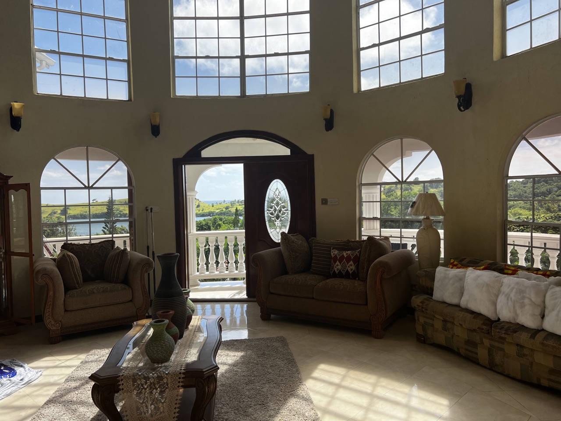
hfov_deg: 67.3
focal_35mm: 26
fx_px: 421
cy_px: 210
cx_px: 280
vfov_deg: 53.1
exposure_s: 1/1645
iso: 50
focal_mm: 5.7
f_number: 1.5
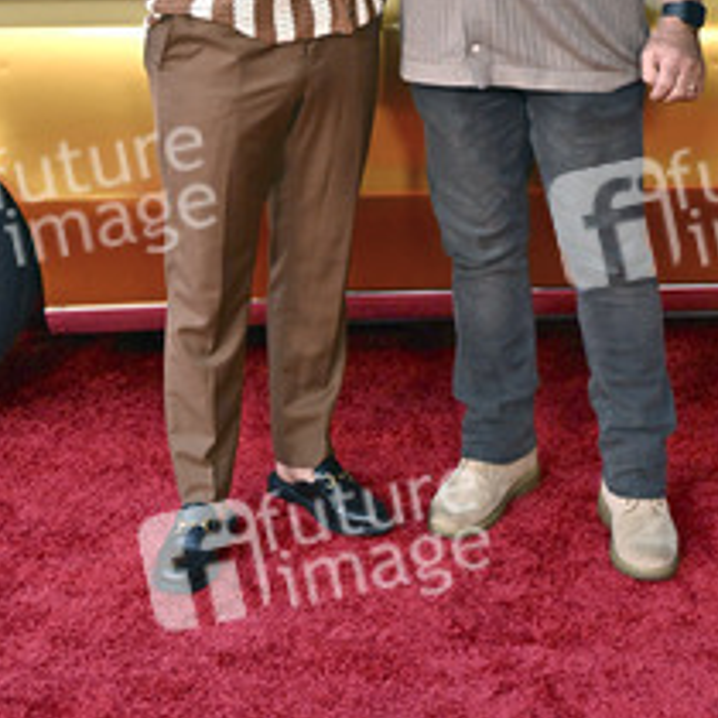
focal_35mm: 73
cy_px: 38
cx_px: 415
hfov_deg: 23.6
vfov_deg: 22.9
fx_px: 1713
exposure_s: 1/320
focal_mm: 45
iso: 2500
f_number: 4.5
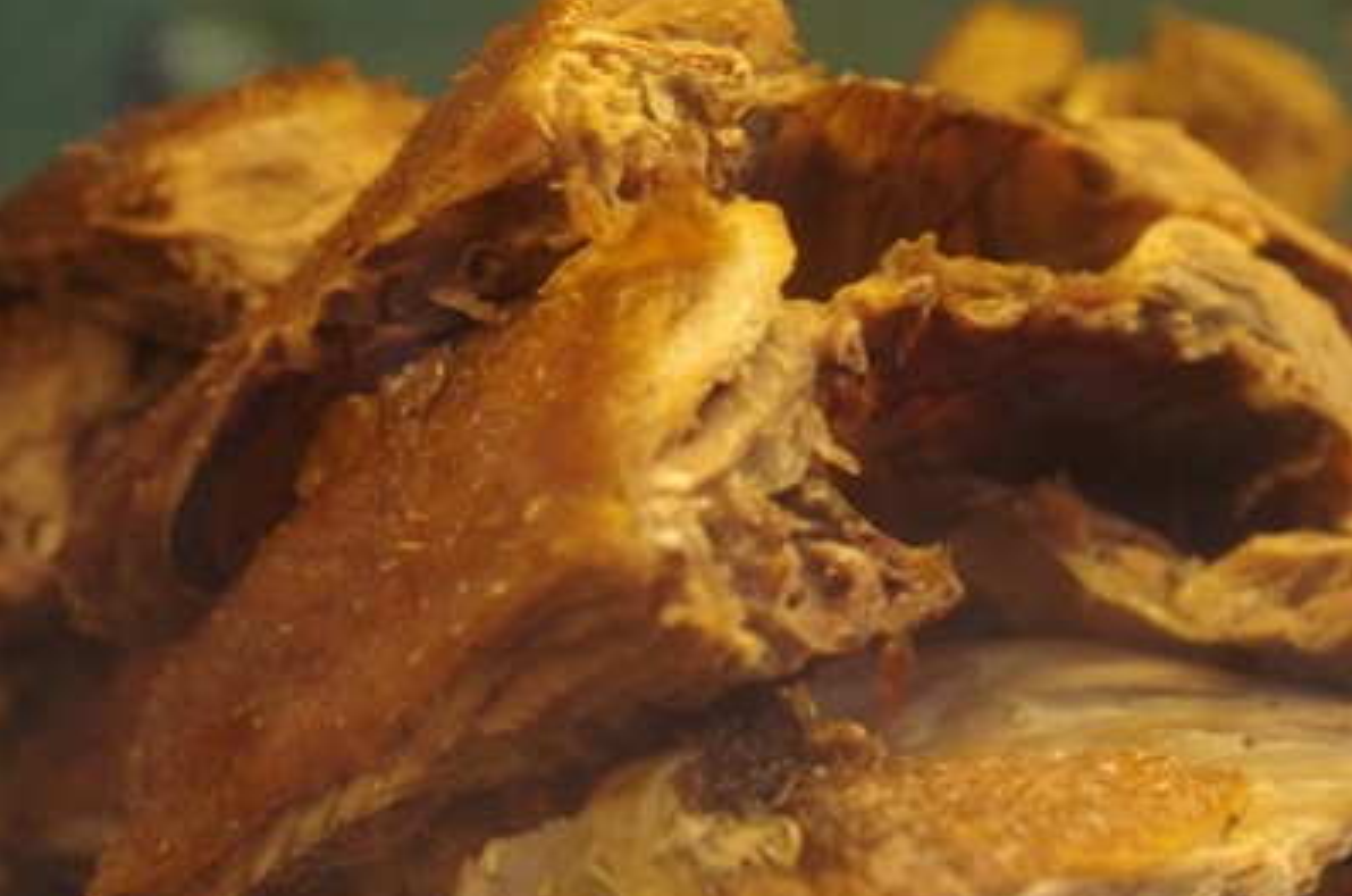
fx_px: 2211
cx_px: 960
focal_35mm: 59
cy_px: 562
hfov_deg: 33.5
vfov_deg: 22.8
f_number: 5
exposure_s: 1/200
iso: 1600
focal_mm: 26.25
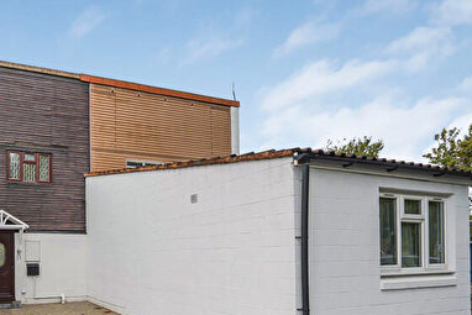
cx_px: 61
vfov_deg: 53.9
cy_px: 246
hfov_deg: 66.8
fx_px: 289
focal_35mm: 22
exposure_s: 1/200
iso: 320
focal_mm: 12
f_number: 9
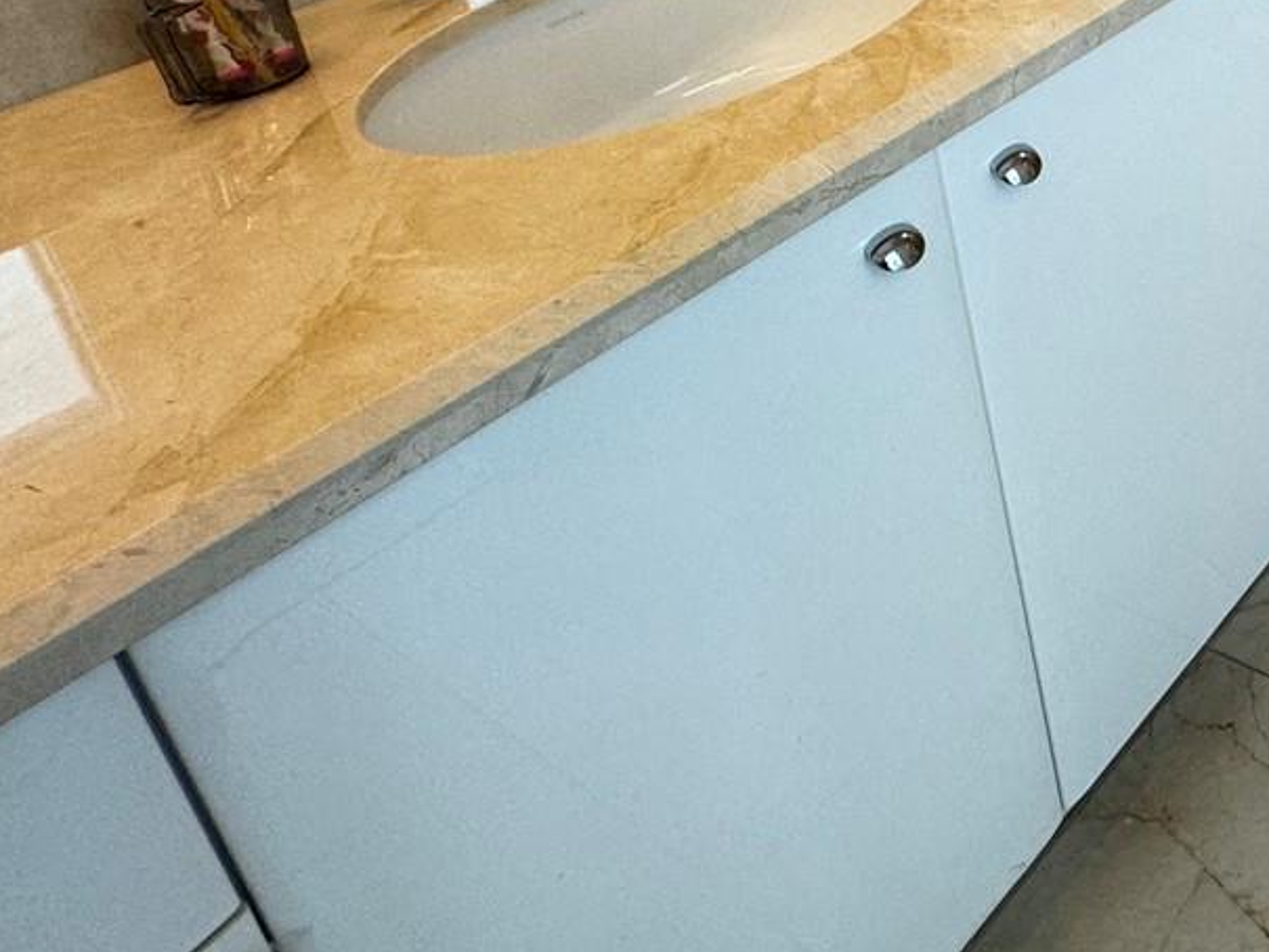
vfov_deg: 33.0
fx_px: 1357
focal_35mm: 37
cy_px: -136
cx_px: 1556
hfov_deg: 37.0
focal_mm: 2.22
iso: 125
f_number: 2.2
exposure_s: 1/120
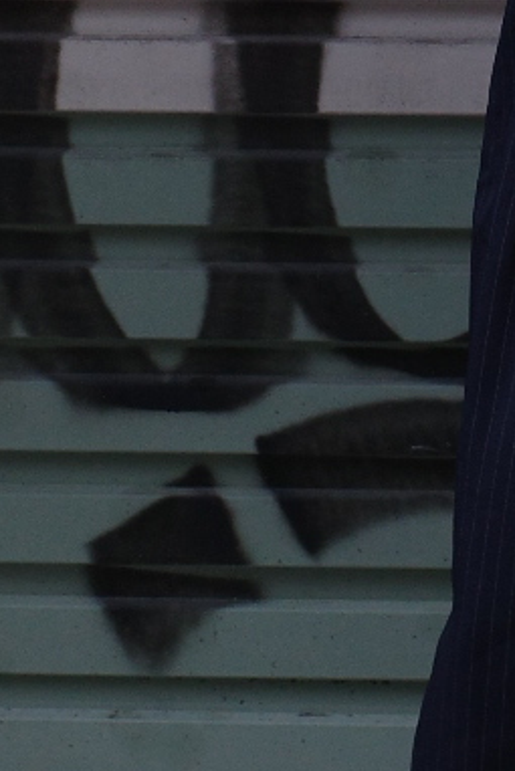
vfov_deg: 11.1
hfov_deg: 7.7
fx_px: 3773
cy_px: -503
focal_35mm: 176
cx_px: 759
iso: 320
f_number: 4
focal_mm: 18.3
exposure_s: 1/250
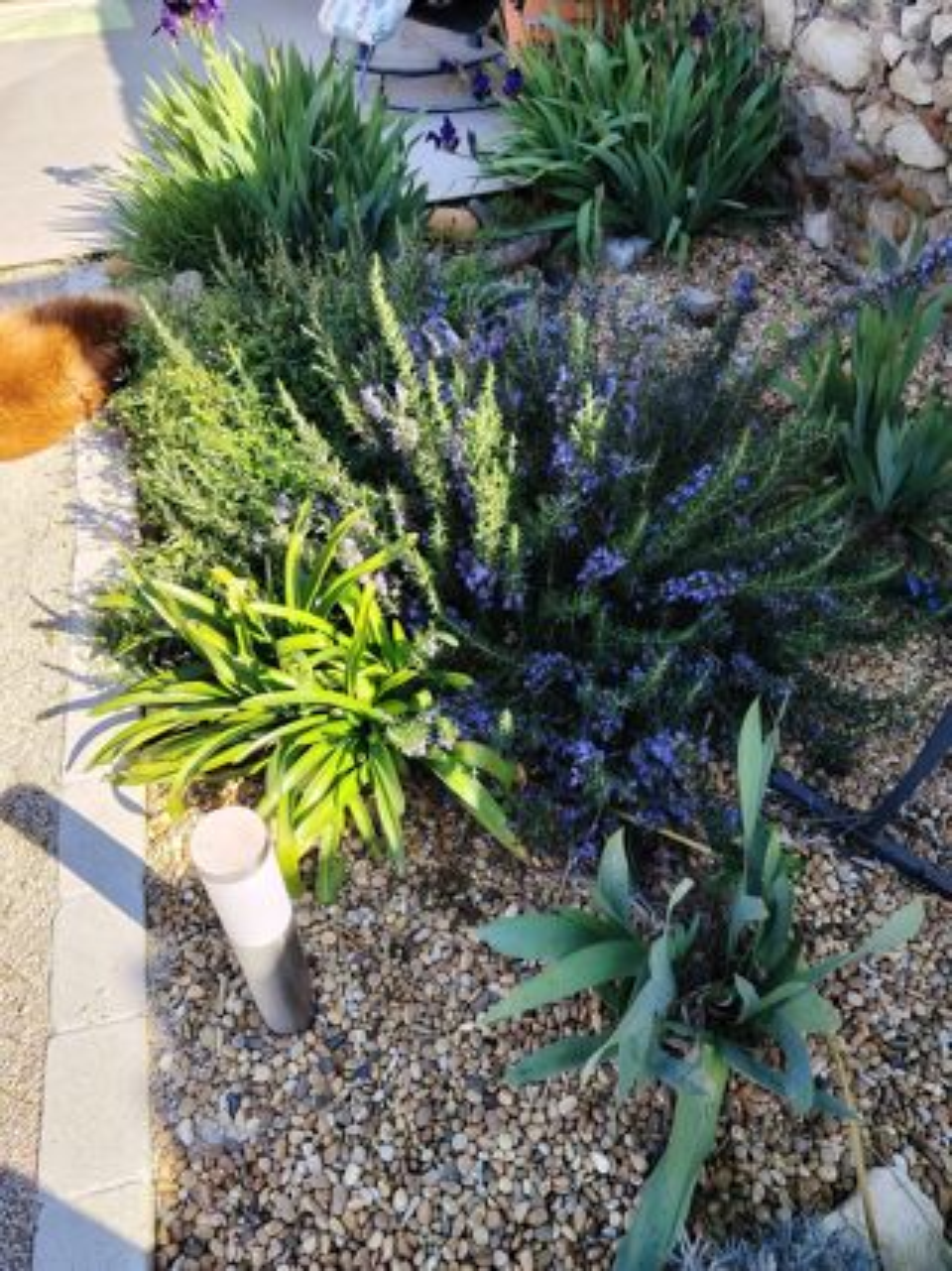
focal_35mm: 24
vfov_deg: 71.6
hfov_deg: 56.8
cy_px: 636
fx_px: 880
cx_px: 476
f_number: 1.75
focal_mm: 5.25
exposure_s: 1/360
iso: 100
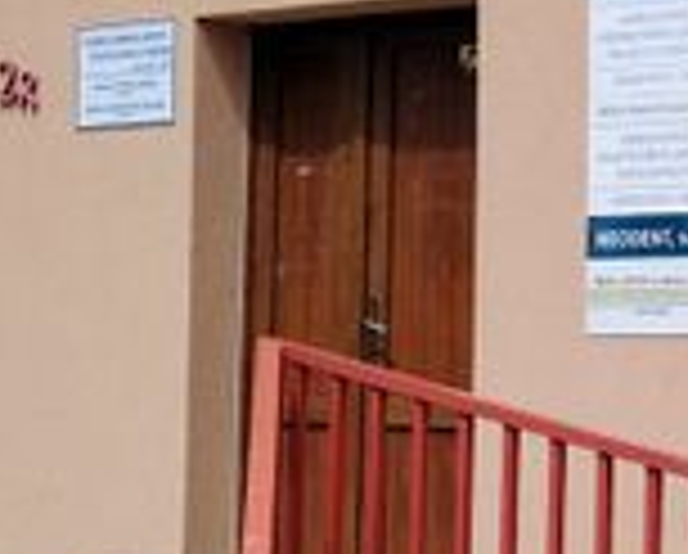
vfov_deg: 13.3
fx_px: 2367
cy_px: 311
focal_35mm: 116
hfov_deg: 15.4
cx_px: 985
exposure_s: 1/1701
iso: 101
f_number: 1.75
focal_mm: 5.25
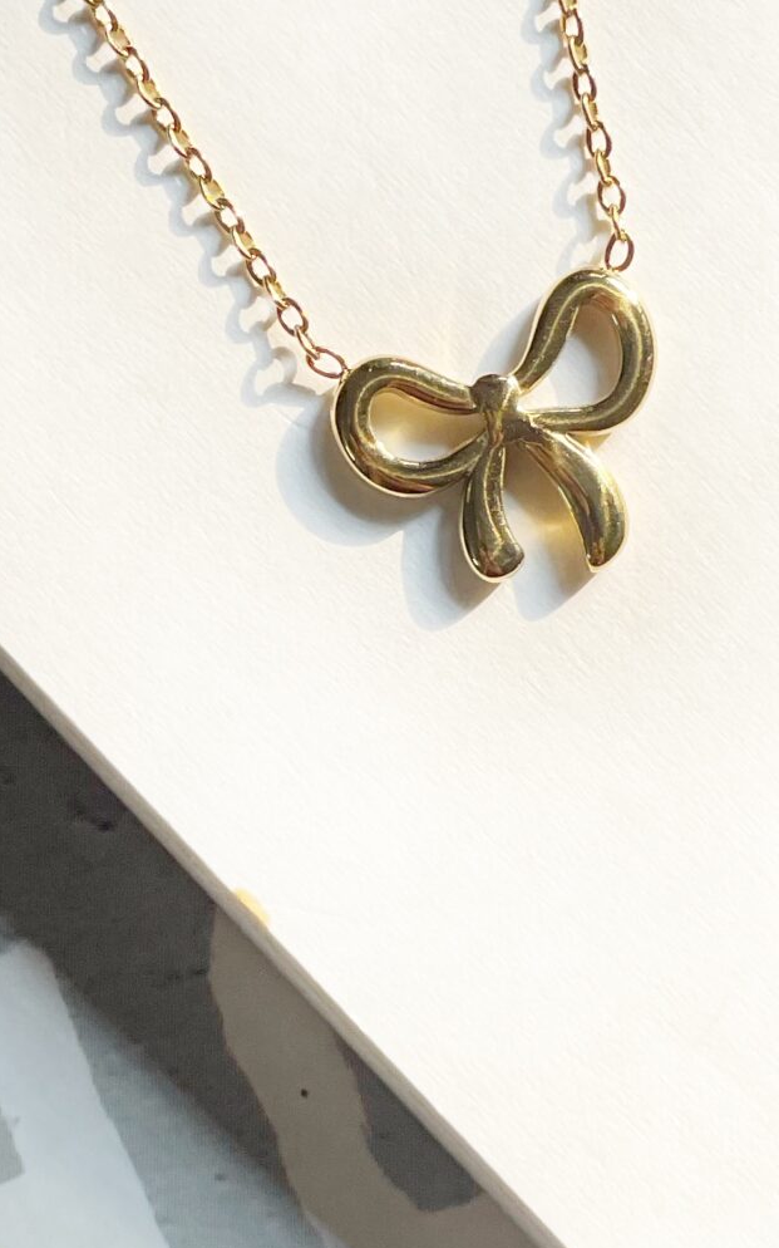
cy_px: 291
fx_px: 4825
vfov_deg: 14.7
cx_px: 378
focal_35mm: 142
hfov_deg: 9.2
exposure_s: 1/100
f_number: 2
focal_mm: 6
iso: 40
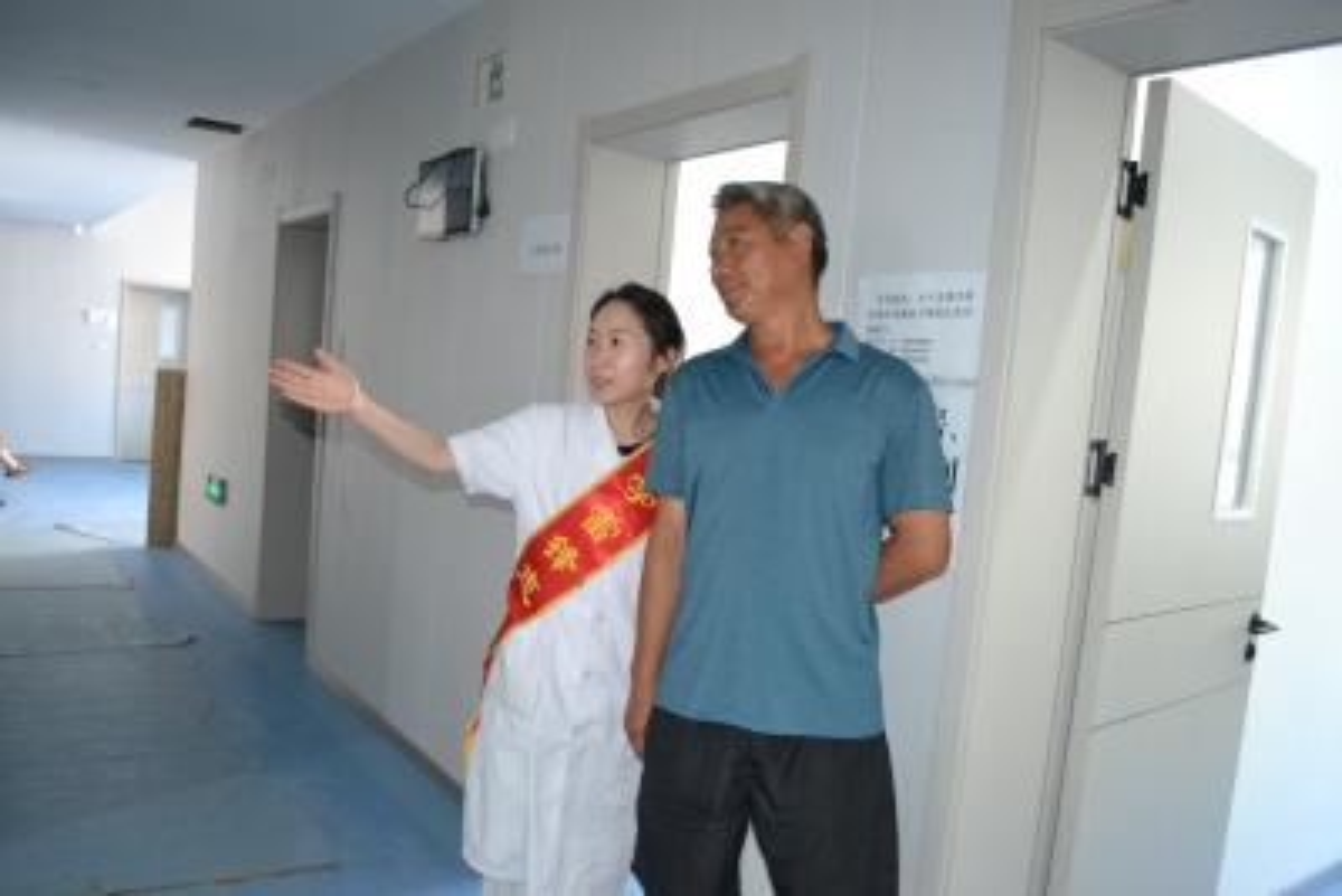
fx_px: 1007
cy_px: 448
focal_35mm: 27
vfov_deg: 48.0
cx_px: 671
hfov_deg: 67.4
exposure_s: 1/60
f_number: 3.5
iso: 1800
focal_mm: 18
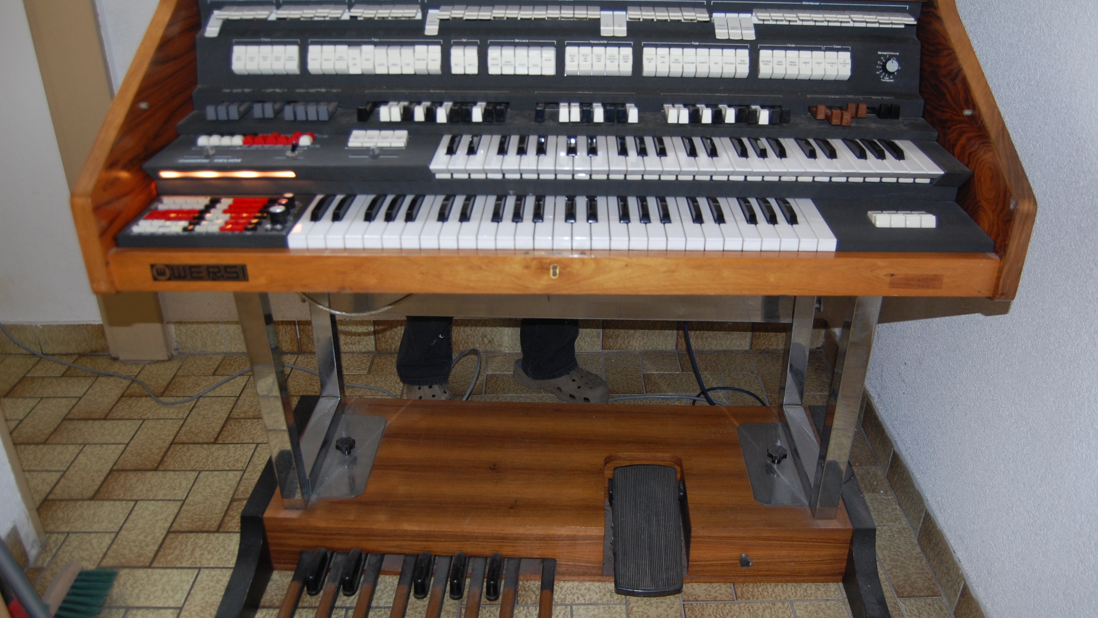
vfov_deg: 38.3
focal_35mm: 31
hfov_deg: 63.4
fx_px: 889
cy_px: 299
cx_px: 560
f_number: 3.5
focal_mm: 19
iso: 400
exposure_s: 1/60
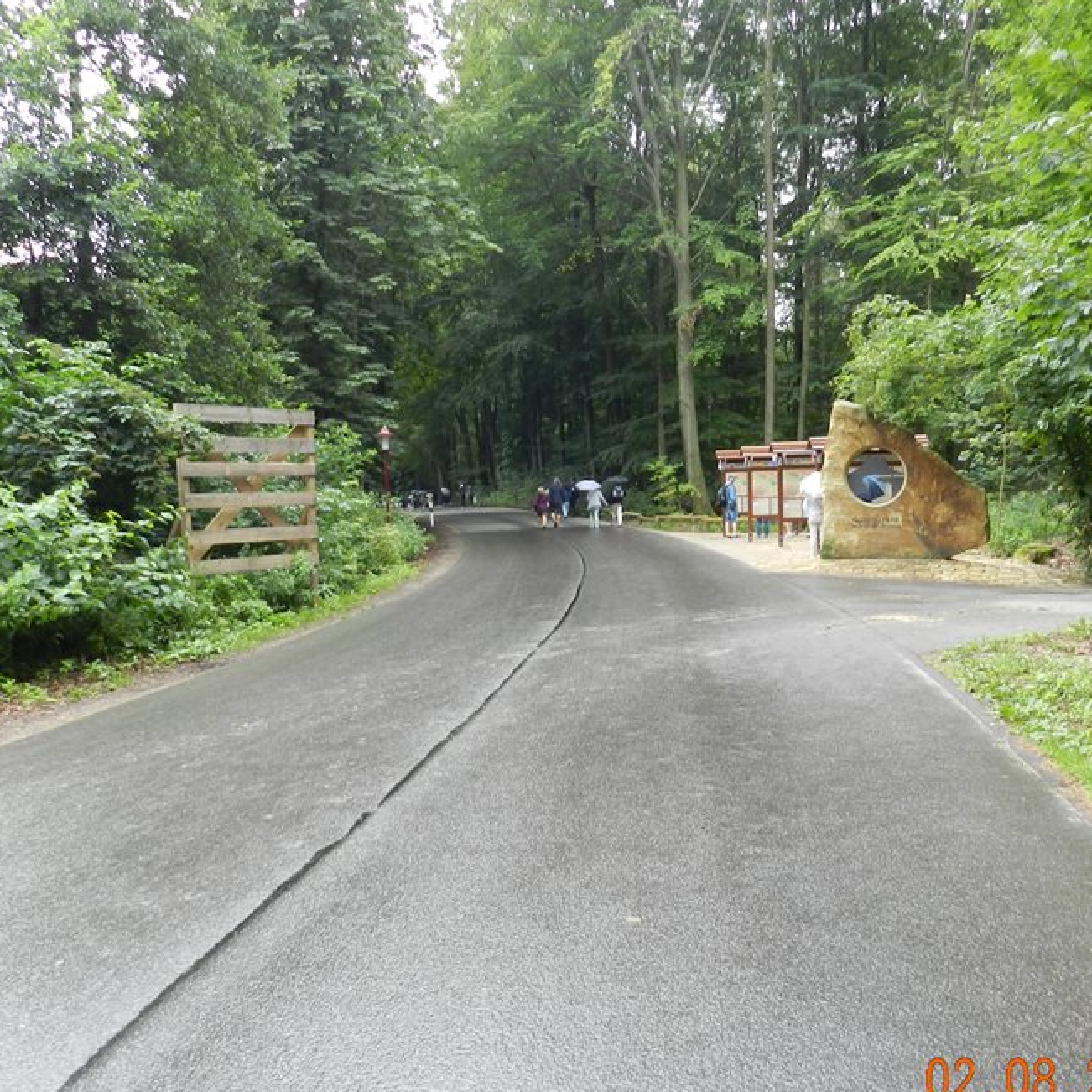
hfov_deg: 51.0
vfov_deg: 51.1
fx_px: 1142
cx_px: 594
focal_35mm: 32
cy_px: 569
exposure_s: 1/60
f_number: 3.4
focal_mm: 4
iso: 160
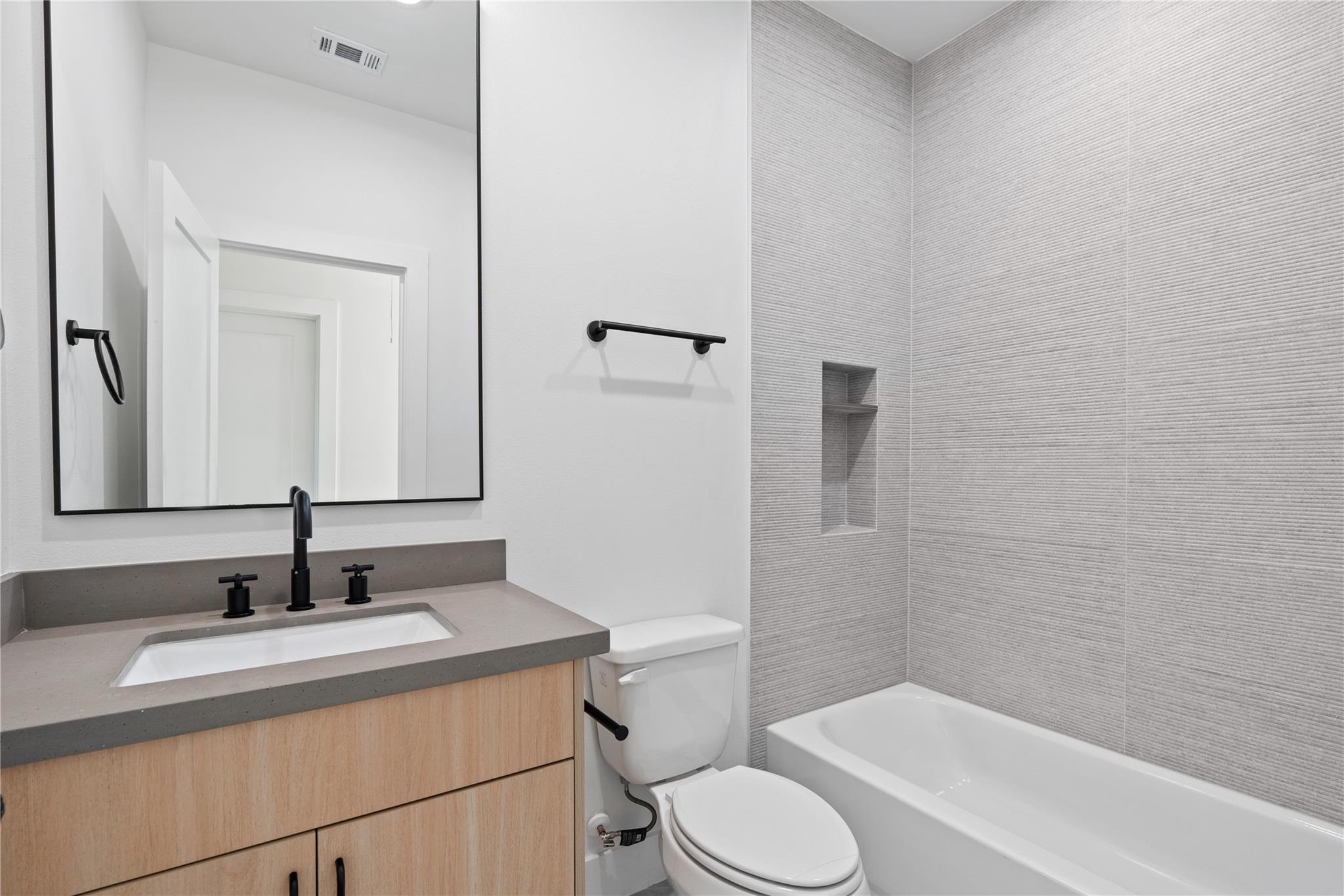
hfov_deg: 96.7
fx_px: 597
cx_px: 672
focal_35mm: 16
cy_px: 448
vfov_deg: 73.7
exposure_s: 1/1.25
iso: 200
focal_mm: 16
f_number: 9
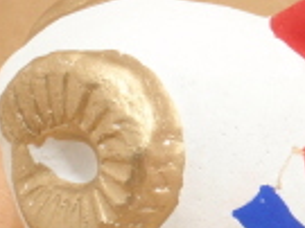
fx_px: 1567
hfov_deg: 11.0
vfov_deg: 8.3
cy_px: 261
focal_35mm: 178
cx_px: 305
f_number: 4.2
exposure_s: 1/50
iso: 200
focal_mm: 8.69
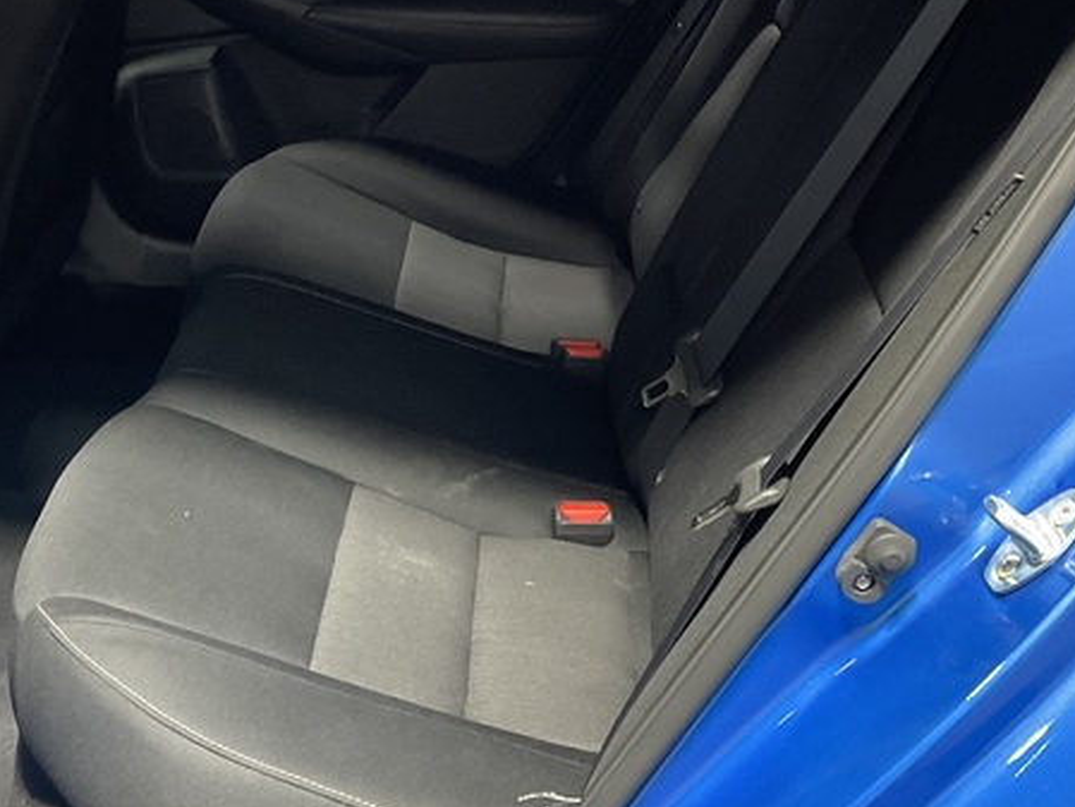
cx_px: 321
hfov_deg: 30.8
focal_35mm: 62
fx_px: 1926
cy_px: 295
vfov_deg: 23.6
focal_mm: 3
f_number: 1.8
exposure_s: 1/40
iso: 200
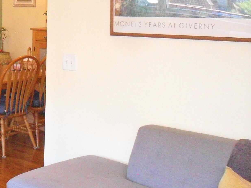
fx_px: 479
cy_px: 86
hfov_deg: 26.1
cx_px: -54
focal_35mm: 66
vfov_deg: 22.2
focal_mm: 4.9
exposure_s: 1/30
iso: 320
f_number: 3.5
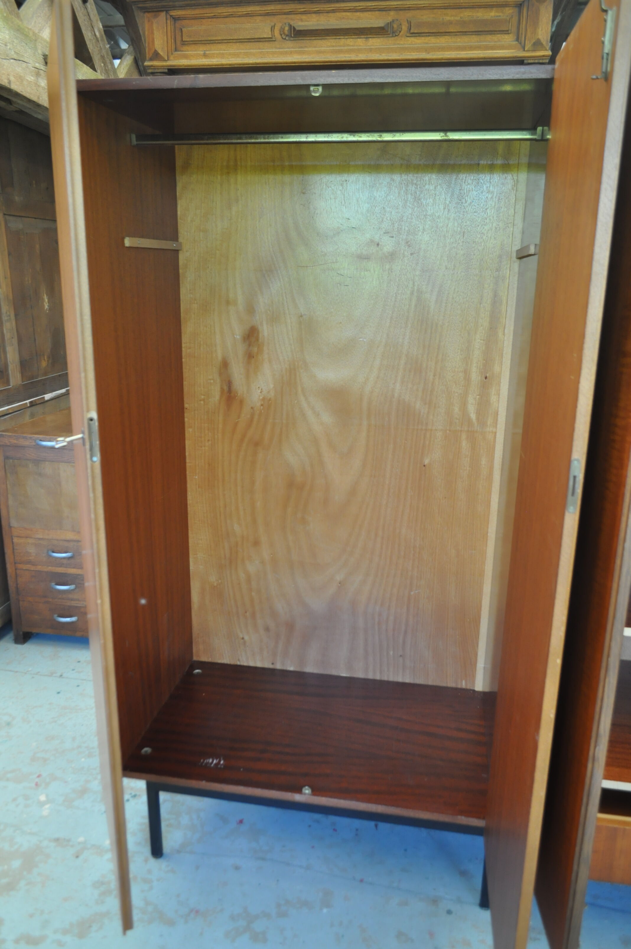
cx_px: 316
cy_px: 474
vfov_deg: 67.4
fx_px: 712
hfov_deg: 47.8
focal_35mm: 27
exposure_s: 1/60
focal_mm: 18
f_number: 4
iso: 800
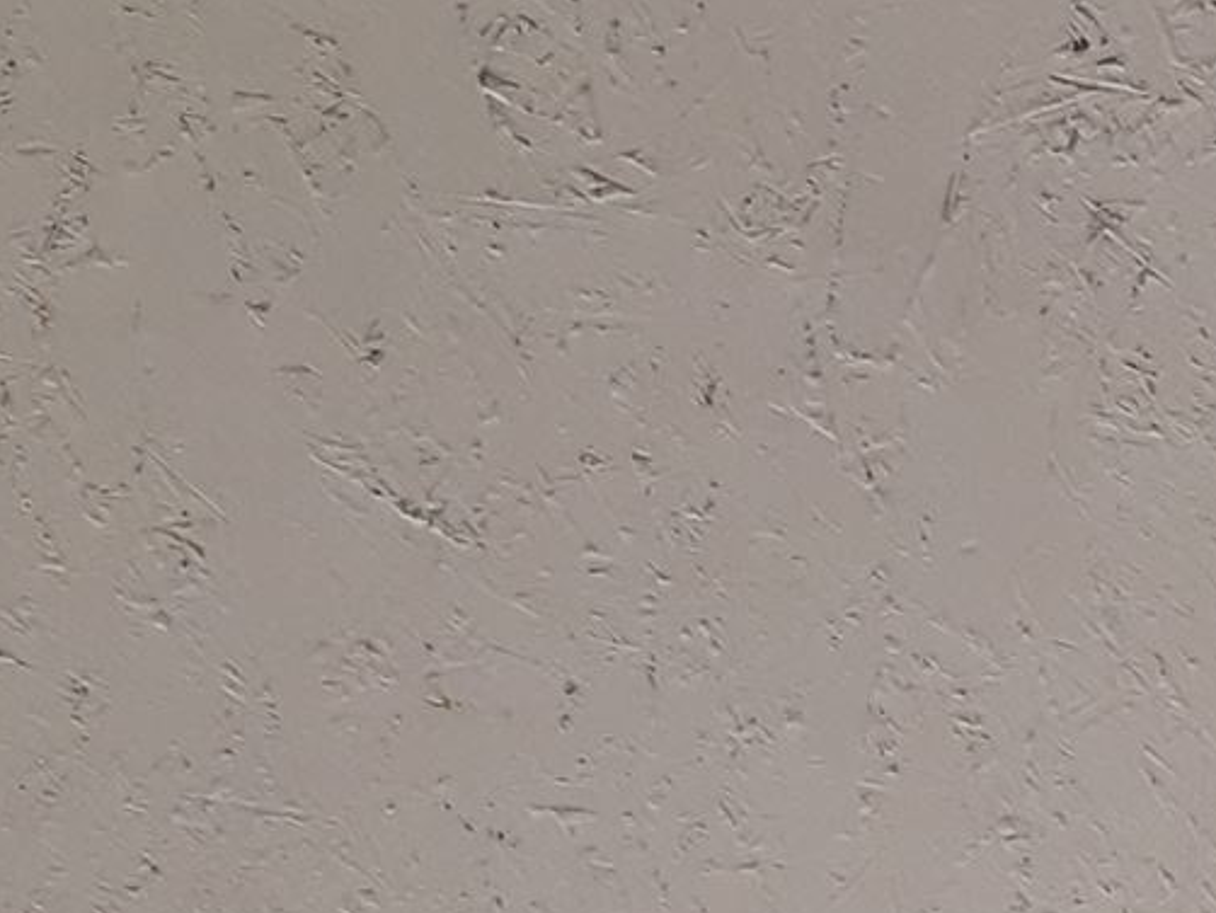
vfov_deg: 13.3
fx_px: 3725
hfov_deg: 15.9
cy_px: 1334
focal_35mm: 106
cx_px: 2144
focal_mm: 3.93
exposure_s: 1/50
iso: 125
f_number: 1.7
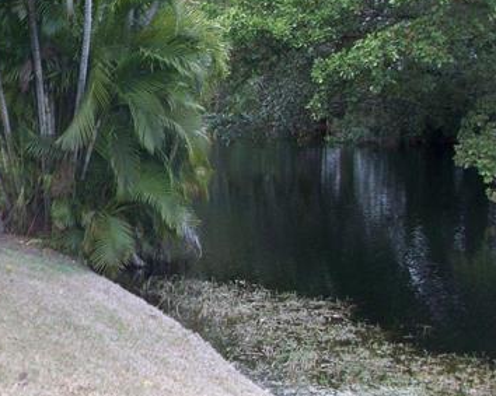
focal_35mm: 75
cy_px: 221
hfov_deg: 23.9
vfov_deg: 20.4
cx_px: -39
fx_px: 1101
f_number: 2.8
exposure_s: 1/83.3
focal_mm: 5.7
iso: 64
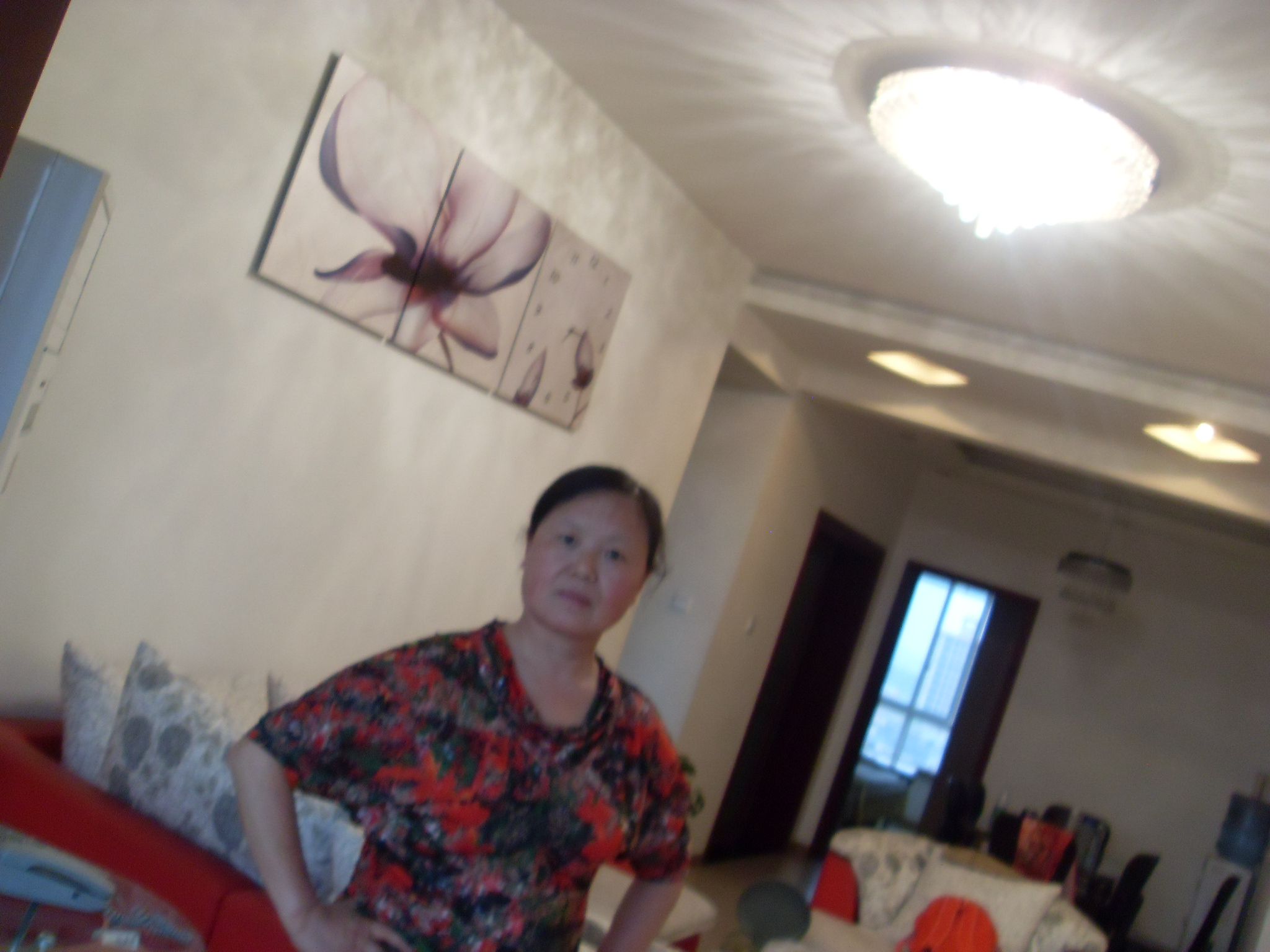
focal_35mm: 35
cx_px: 635
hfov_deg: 52.6
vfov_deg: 40.7
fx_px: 1284
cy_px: 476
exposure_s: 1/10
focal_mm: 6.3
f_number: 2.8
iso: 200
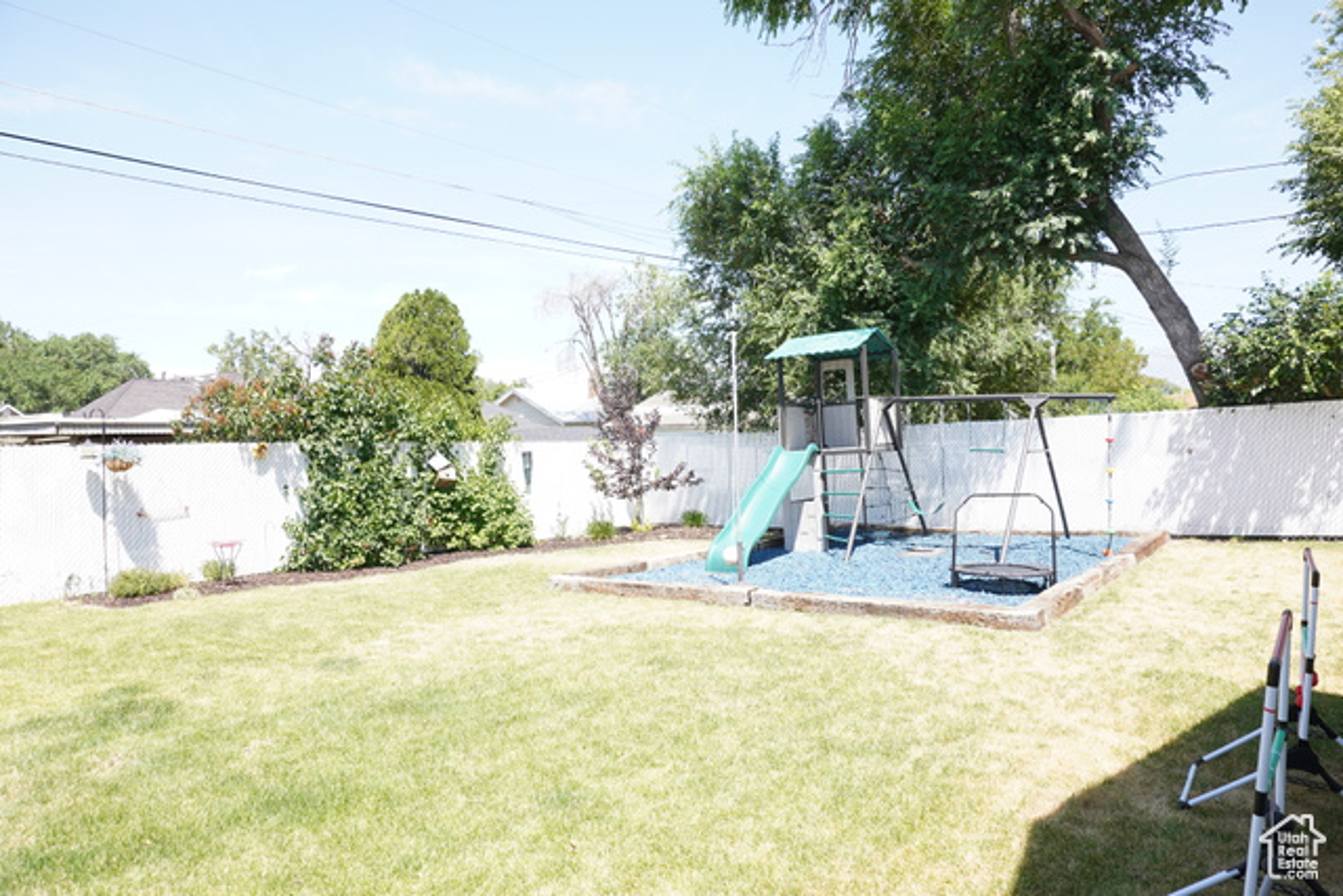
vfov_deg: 53.2
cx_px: 672
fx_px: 895
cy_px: 448
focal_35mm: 24
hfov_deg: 73.7
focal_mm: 16
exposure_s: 1/100
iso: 100
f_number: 6.3
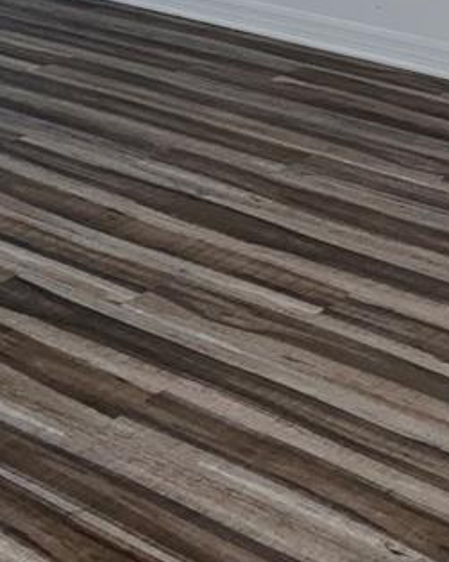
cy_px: -140
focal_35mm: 97
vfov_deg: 18.6
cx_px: 75
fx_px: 1612
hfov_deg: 15.7
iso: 125
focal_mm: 5.7
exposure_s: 1/121
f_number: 1.5
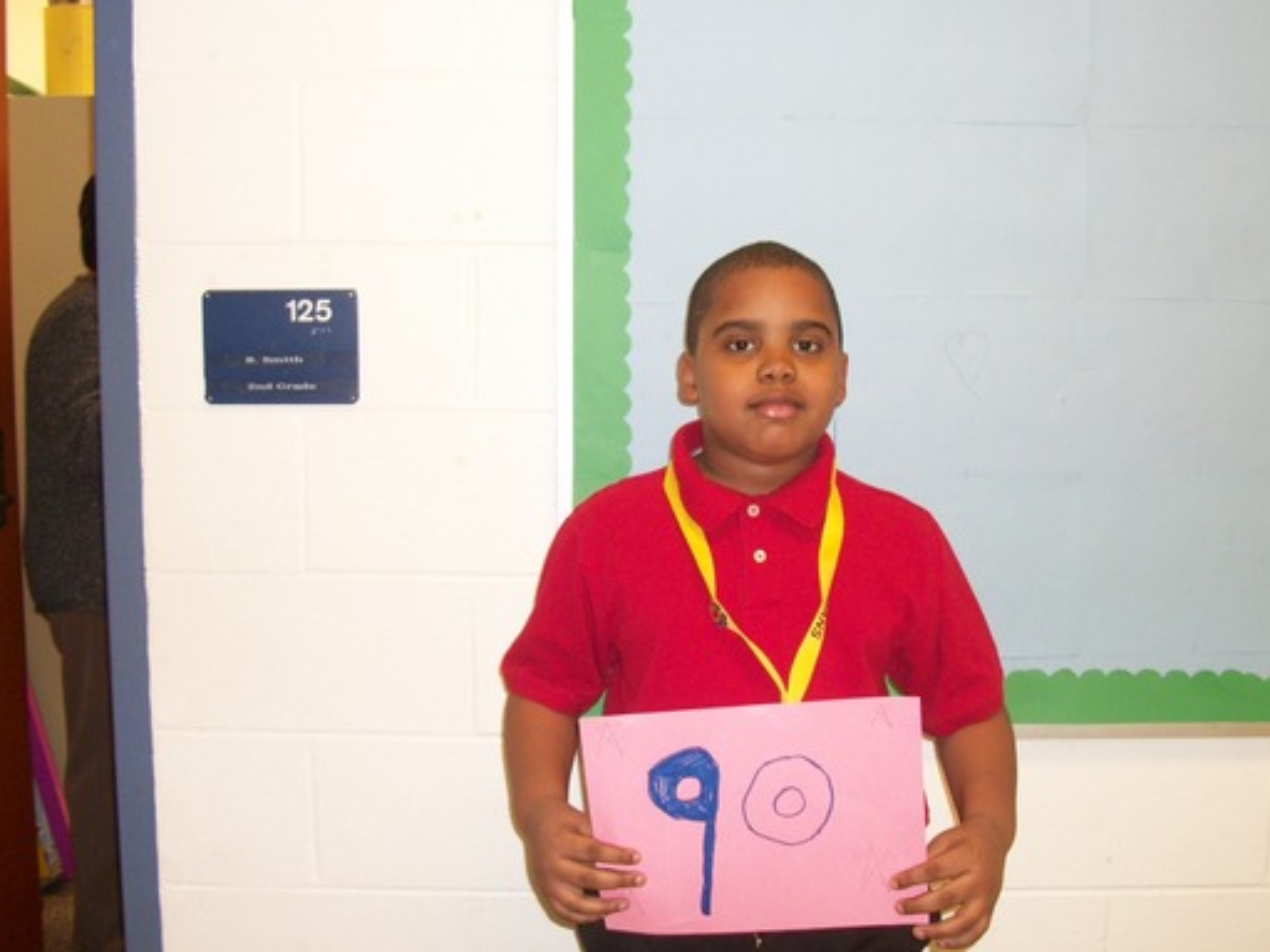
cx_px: 650
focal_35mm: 40
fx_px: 1468
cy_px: 502
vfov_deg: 35.9
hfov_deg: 46.8
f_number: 2.9
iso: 160
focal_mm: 5.7
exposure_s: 1/30
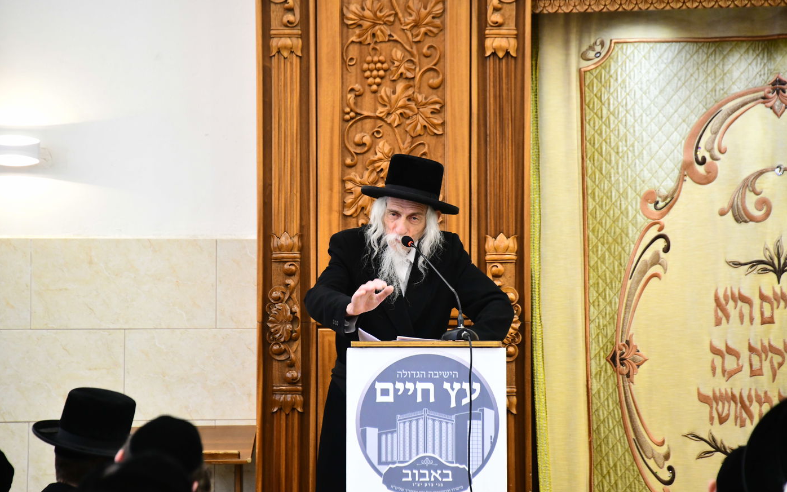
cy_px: 258
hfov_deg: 8.9
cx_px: 393
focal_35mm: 235
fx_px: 5041
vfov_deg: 5.6
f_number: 5.6
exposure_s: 1/160
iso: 3200
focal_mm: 230
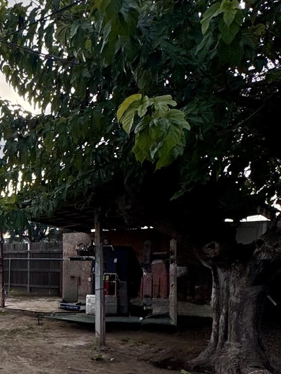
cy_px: 303
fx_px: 411
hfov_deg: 29.8
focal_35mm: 38
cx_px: -88
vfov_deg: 46.2
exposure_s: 1/1198
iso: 40
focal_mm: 2.22
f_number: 2.2
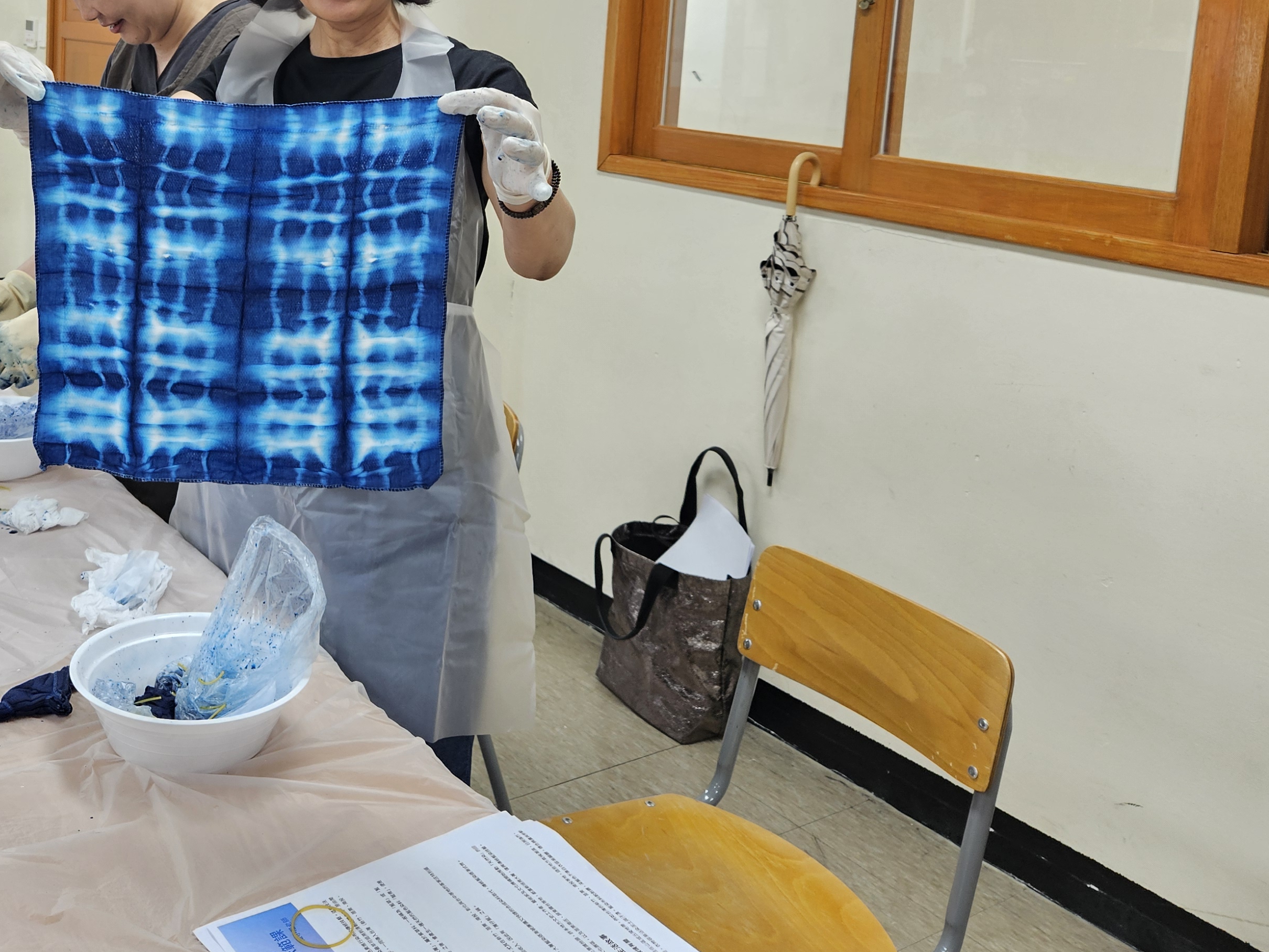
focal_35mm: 38
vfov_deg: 36.3
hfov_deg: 47.7
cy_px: 179
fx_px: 1393
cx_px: 373
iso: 100
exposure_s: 1/60
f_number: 1.8
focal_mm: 5.4
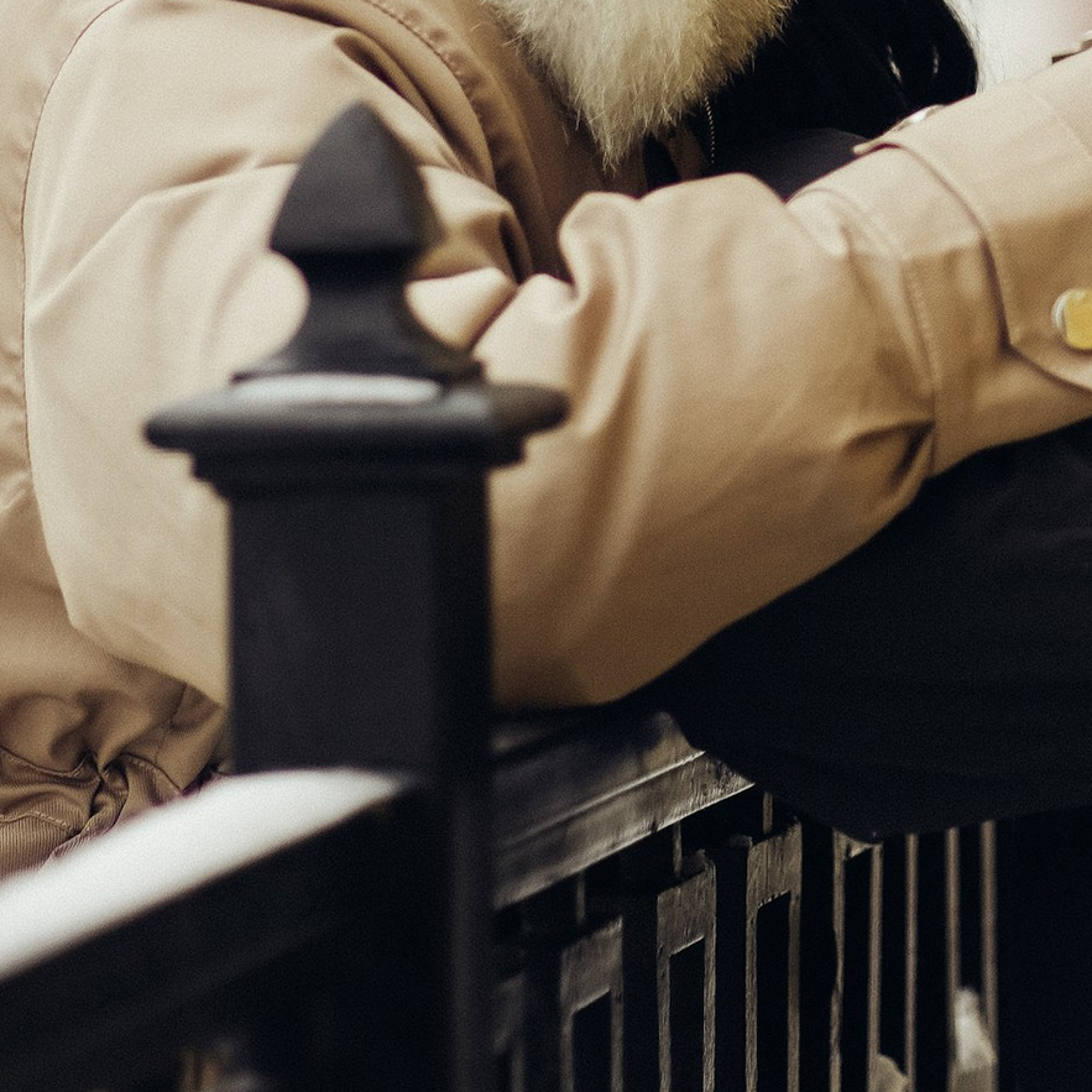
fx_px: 11207
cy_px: -832
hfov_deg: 5.6
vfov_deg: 5.5
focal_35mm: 314
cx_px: 675
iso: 125
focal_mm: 85
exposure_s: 1/640
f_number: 2.2
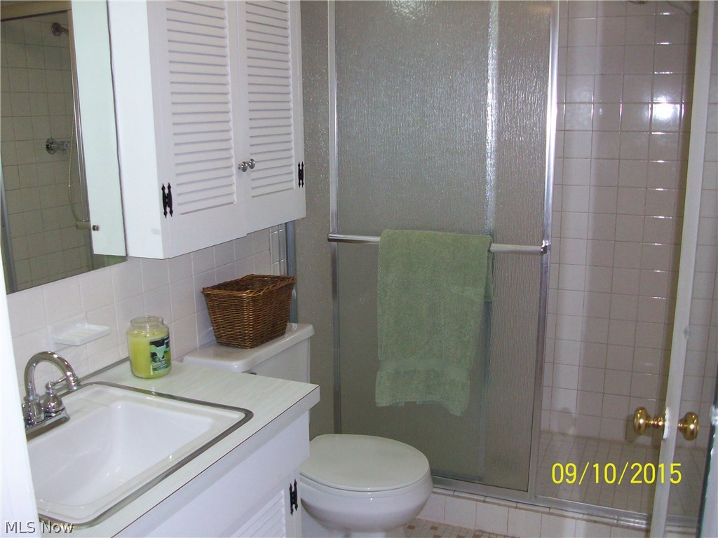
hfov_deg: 54.0
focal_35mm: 34
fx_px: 705
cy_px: 269
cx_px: 359
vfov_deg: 41.8
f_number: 2.8
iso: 160
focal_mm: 5.7
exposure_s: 1/60
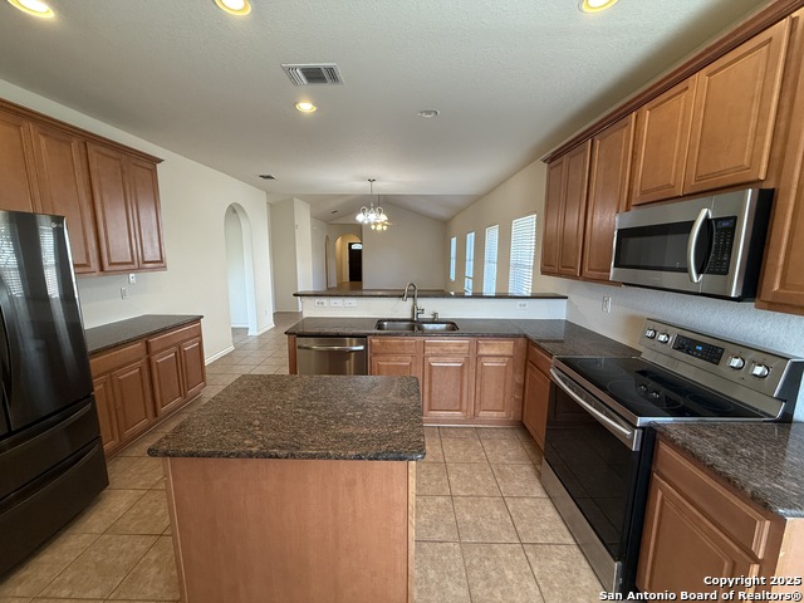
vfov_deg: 85.7
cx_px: 402
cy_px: 302
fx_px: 325
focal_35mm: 14
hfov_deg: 102.1
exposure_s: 1/120
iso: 250
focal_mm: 2.22
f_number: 2.2
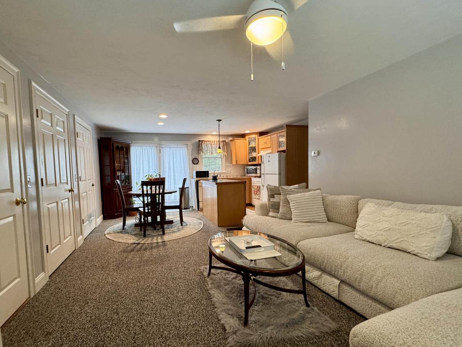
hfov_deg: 94.2
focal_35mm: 16
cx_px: 210
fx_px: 214
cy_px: 181
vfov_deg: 78.1
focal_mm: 2.22
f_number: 2.2
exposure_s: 1/120
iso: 320
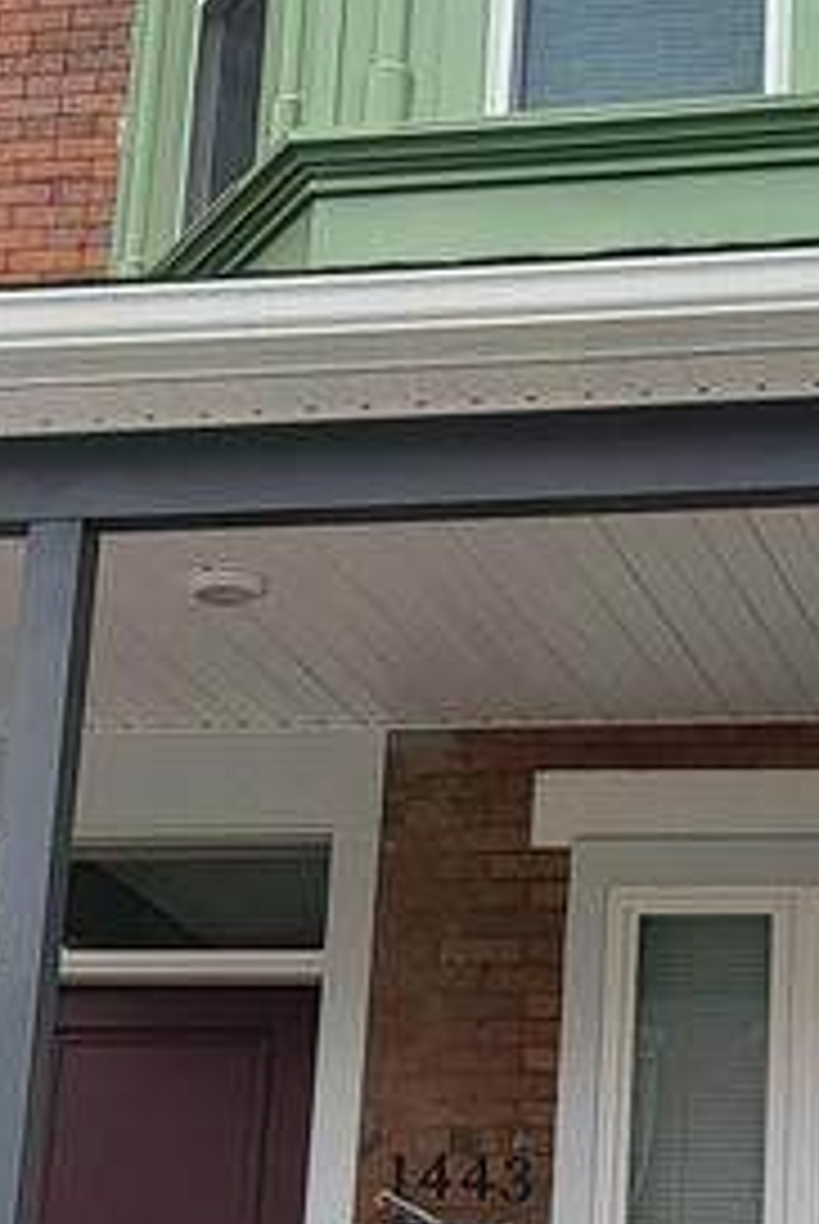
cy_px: 536
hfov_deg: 13.8
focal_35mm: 99
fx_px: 3370
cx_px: 500
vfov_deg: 20.6
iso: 40
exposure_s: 1/397
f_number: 1.8
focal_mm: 5
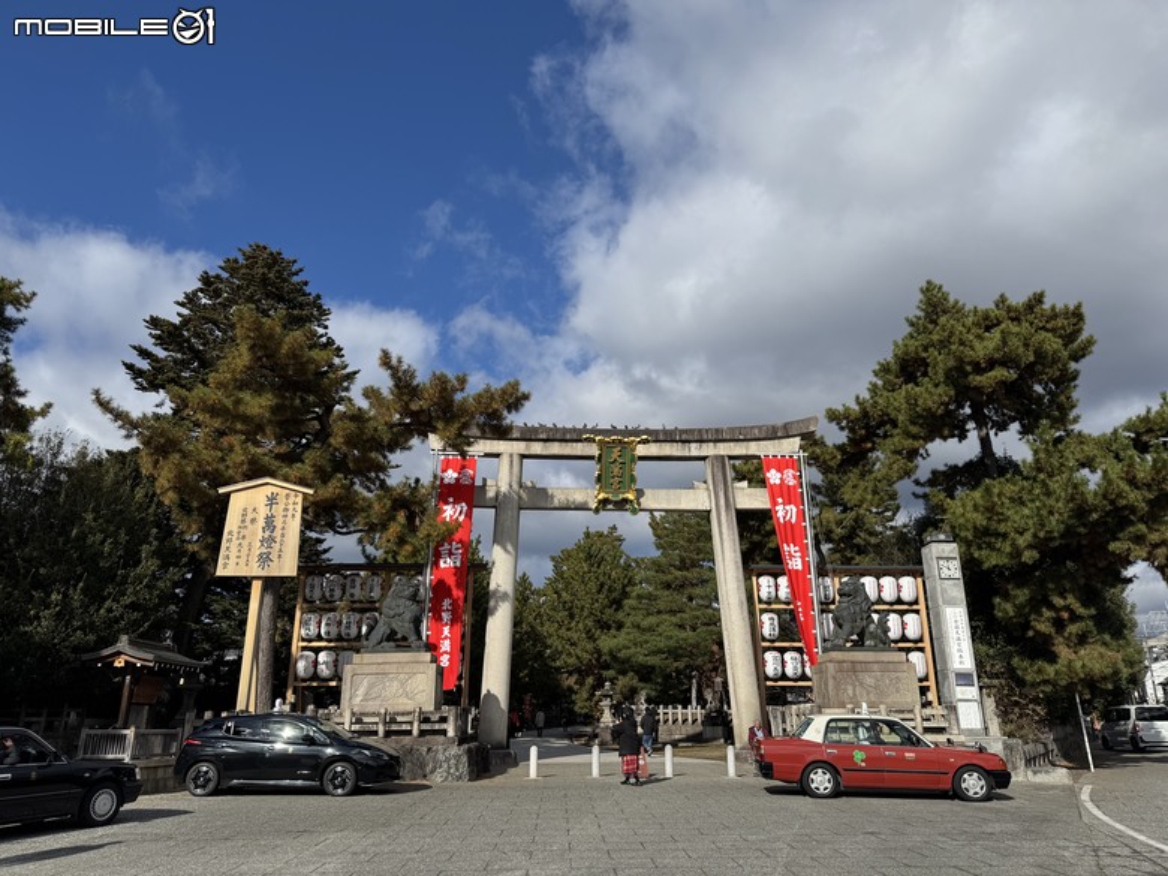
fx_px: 810
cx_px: 584
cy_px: 438
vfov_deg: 56.8
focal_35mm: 24
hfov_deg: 71.6
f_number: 1.78
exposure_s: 1/7092
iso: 80
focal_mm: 6.76
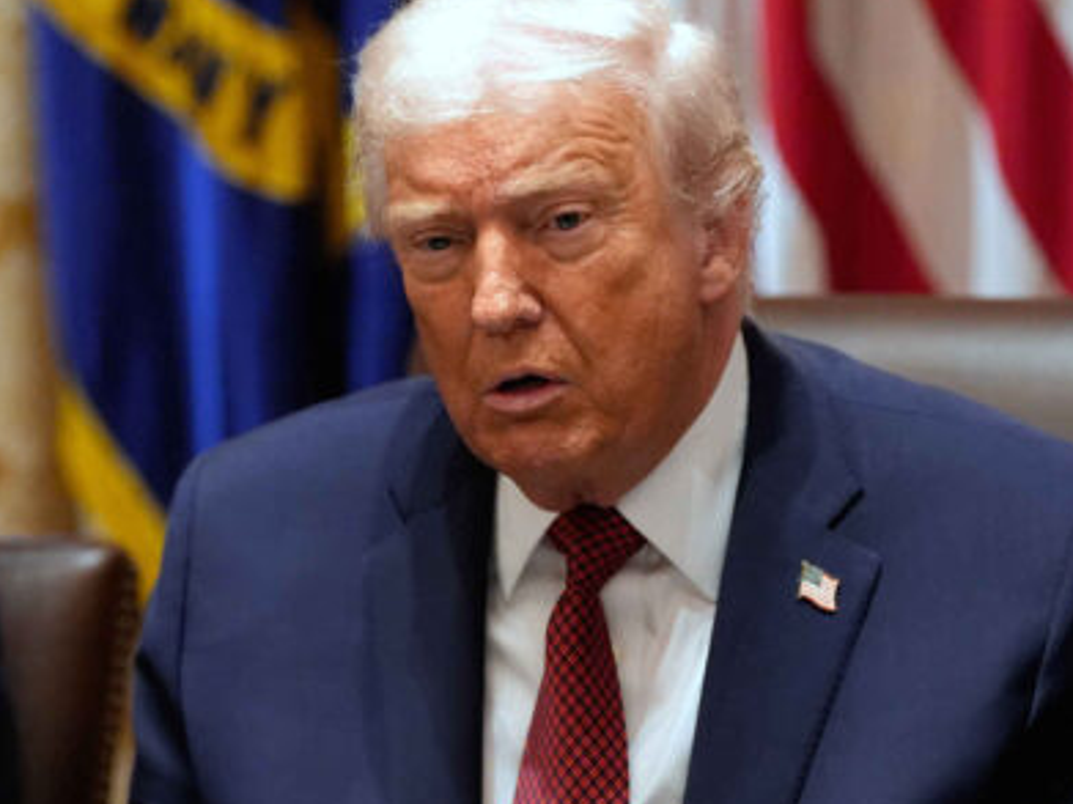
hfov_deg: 7.6
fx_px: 8119
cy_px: 557
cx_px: 472
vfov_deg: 5.7
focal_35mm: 262
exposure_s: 1/250
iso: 4000
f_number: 2.8
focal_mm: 148
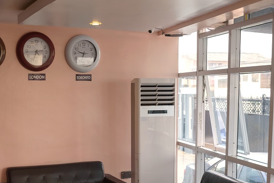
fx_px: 426
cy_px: 134
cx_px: 113
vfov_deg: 24.0
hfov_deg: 35.5
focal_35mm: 56
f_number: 3.5
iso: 800
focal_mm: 35
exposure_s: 1/160
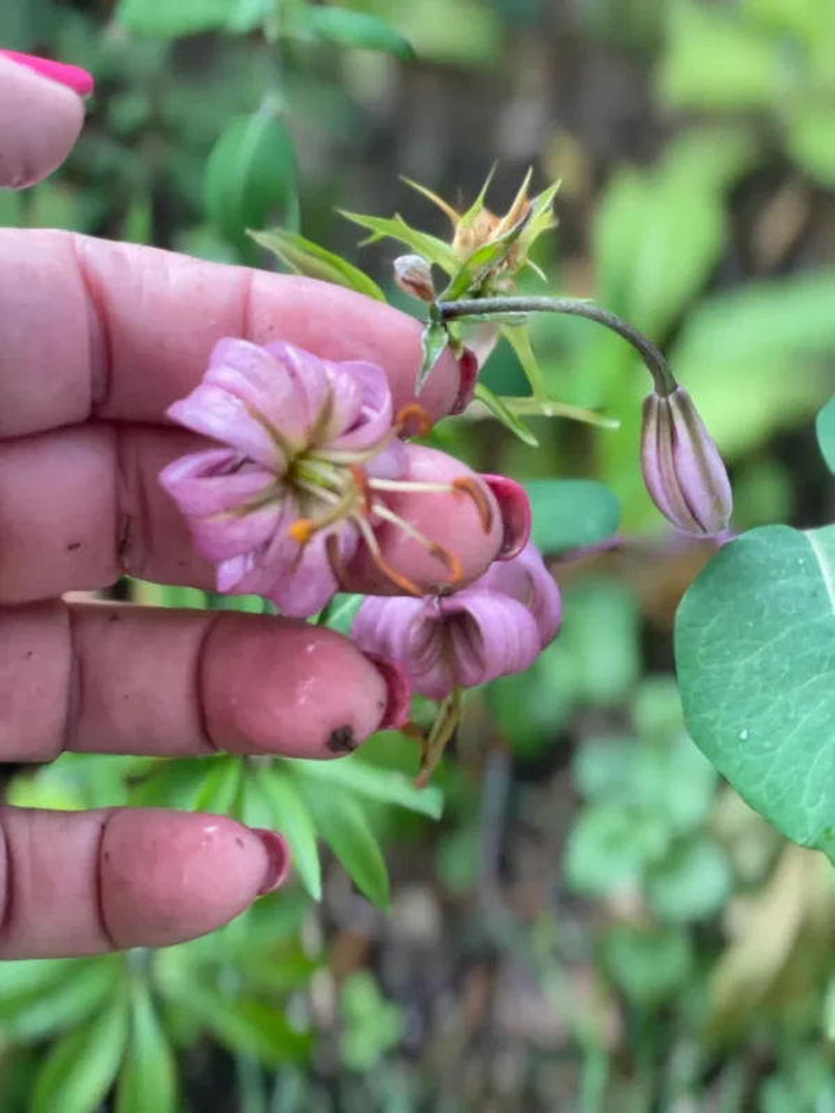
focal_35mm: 52
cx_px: 418
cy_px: 556
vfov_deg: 36.8
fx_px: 1672
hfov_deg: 28.0
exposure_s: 1/122
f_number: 2
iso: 80
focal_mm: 6
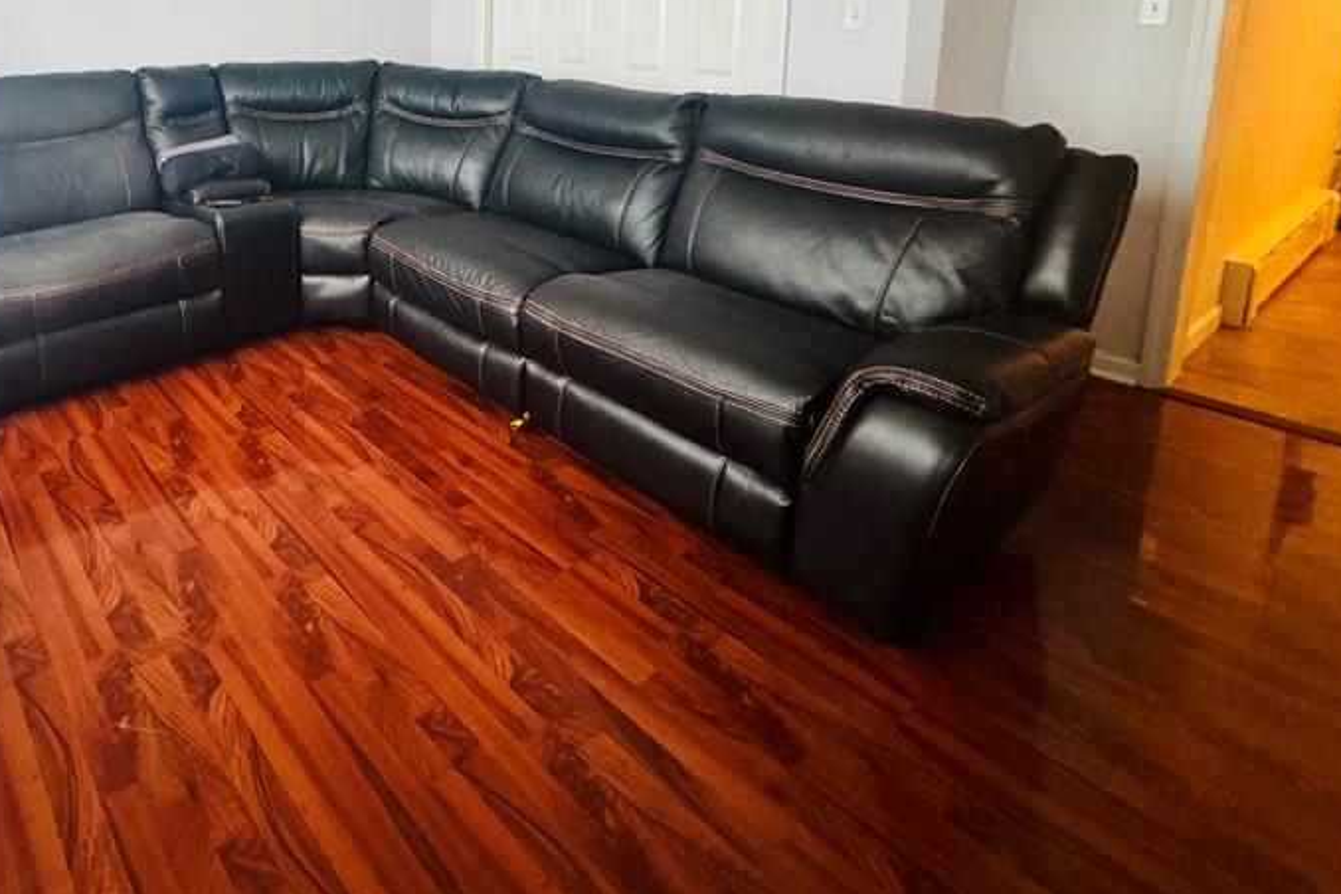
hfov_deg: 73.6
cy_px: 142
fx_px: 819
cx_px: 352
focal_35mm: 22
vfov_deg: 52.4
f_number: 2.2
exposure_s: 1/40
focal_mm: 2.22
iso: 1000
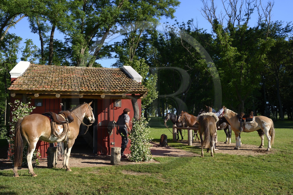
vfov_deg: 37.8
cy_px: 98
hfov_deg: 54.5
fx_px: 285
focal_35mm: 35
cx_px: 146
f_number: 6.3
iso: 200
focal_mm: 35
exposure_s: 1/400
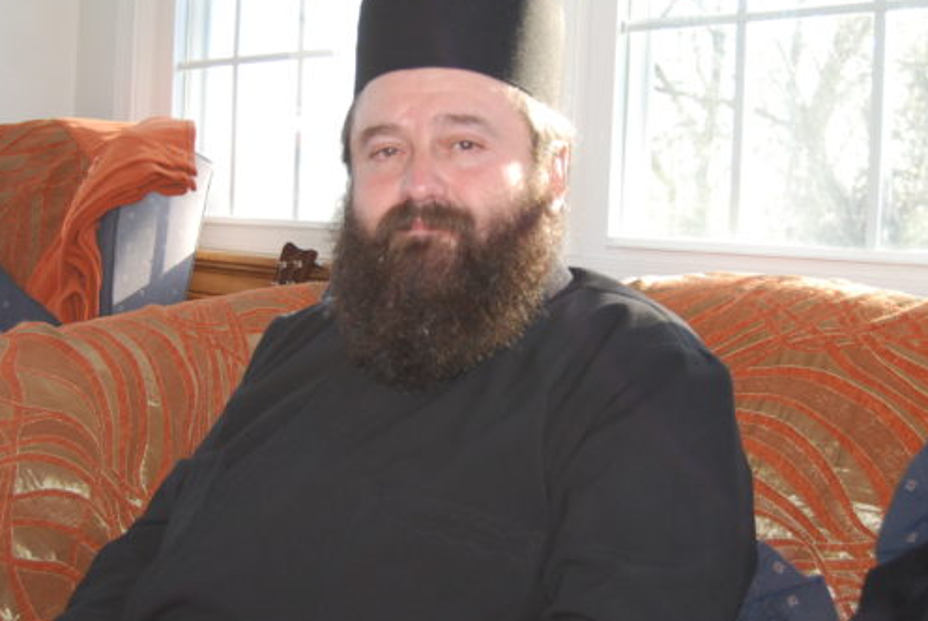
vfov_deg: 23.0
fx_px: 1523
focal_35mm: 59
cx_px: 419
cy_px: 236
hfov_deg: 33.9
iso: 200
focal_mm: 26
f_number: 4
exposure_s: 1/80
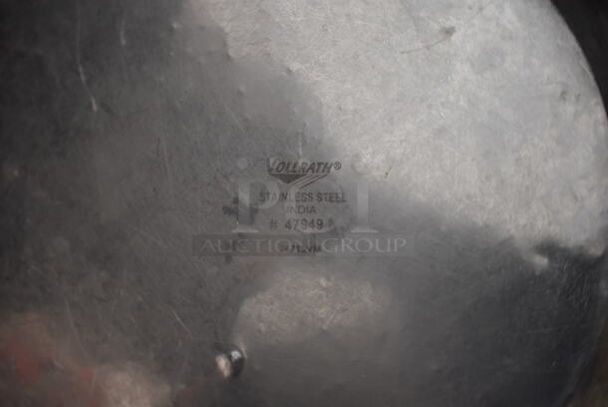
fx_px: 456
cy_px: 204
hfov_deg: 67.3
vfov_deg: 48.0
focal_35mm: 27
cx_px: 304
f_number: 4
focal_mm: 18
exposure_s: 1/60
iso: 2000
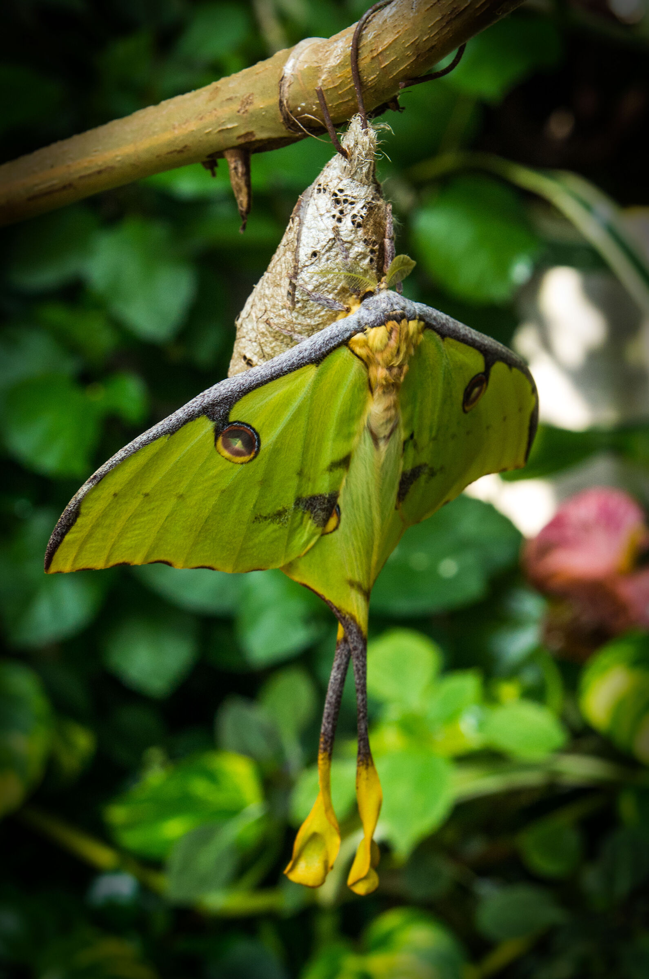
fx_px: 2037
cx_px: 324
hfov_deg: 18.1
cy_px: 490
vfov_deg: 27.0
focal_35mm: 75
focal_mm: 50
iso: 800
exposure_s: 1/50
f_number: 8
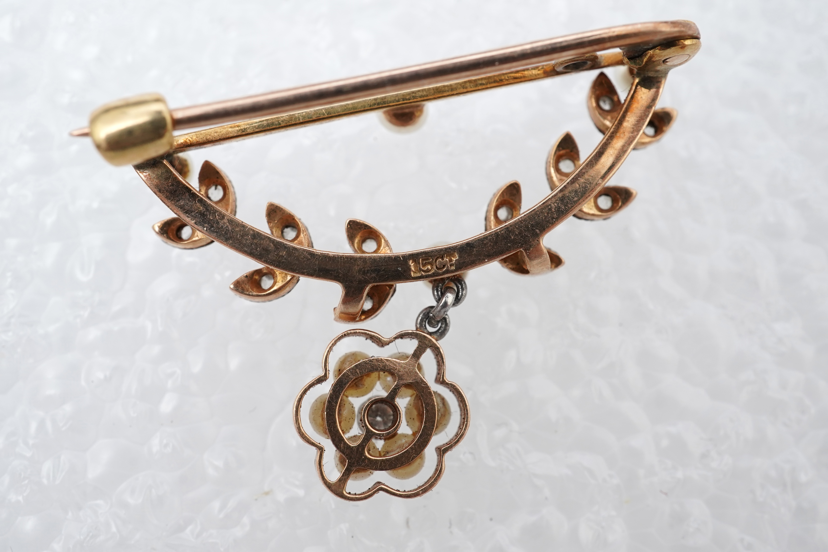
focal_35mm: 45
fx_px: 1035
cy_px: 276
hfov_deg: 43.6
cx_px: 414
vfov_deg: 29.9
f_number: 18
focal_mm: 30
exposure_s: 1/125
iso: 640
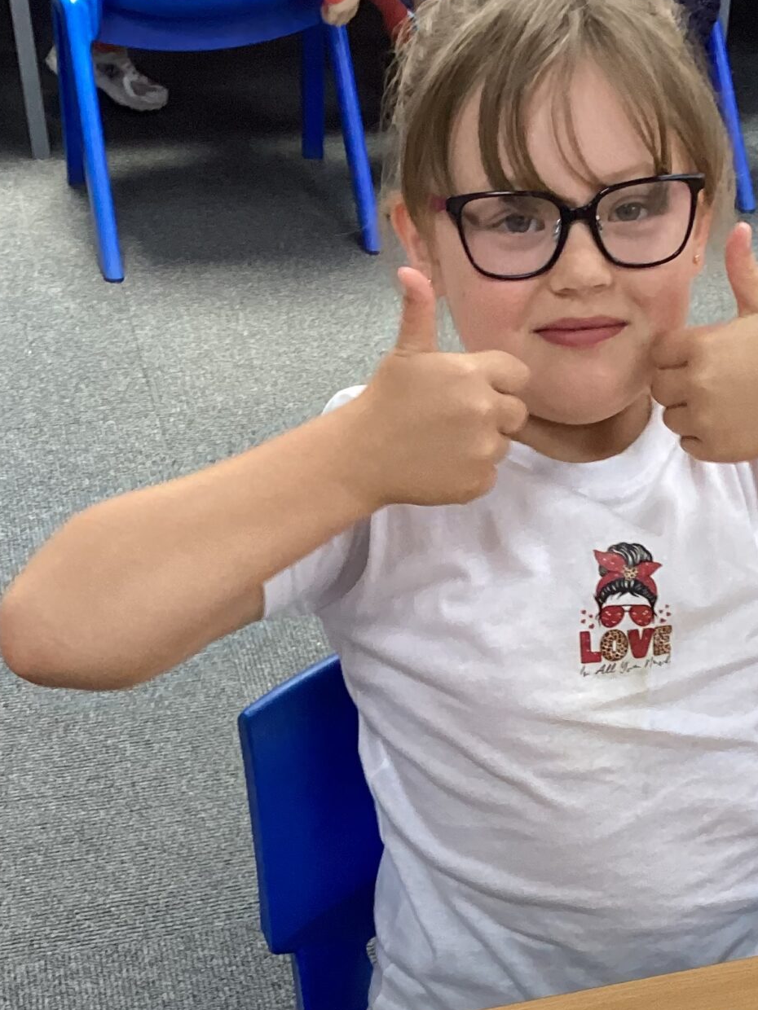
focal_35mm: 64
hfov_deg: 22.8
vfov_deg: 29.4
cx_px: 524
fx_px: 1869
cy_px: 838
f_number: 2.4
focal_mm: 3.3
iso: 160
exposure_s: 1/50
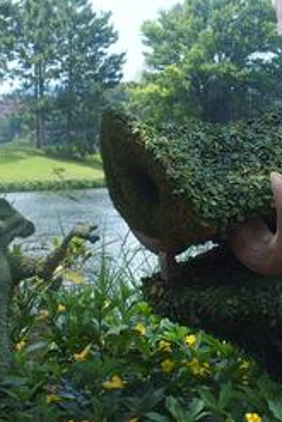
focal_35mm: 129
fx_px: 1514
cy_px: 135
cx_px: 350
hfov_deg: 10.4
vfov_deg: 15.8
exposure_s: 1/400
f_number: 3.5
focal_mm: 14.5
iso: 100
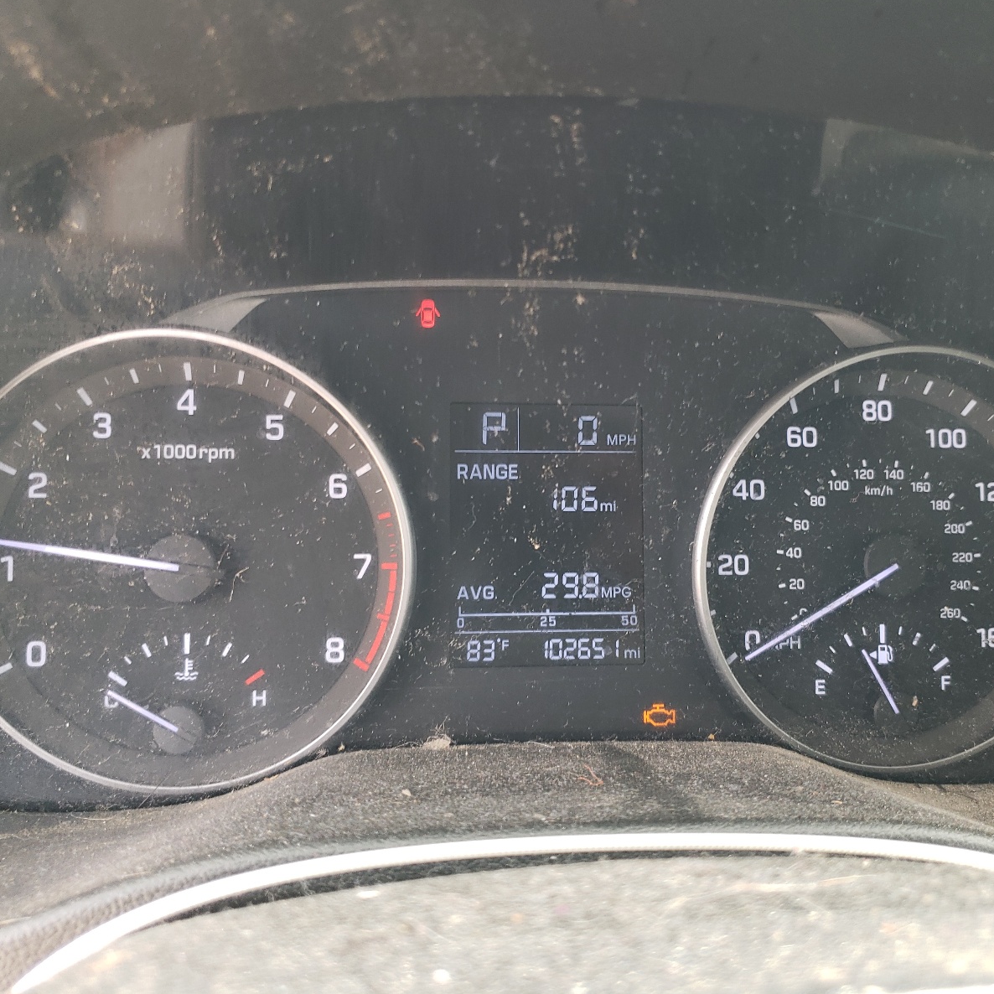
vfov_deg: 52.5
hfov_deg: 52.3
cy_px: 492
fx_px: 1007
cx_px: 577
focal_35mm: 31
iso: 54
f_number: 1.5
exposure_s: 1/60.2
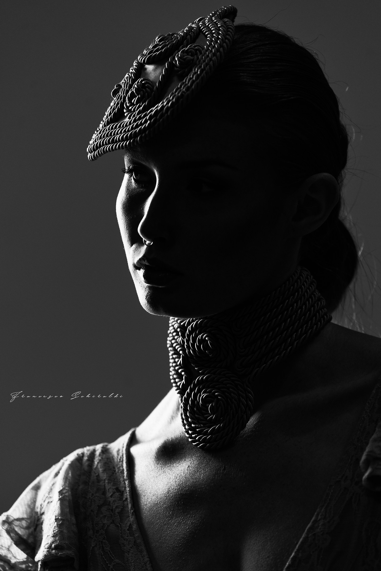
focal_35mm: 300
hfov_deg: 4.6
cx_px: 190
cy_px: 286
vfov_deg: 6.9
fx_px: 4758
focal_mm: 300
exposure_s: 1/200
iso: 1250
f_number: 4
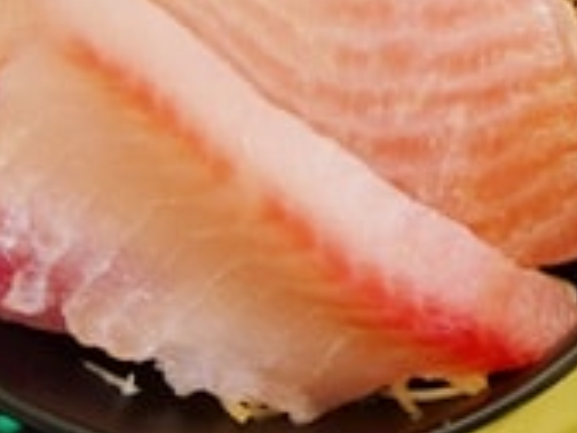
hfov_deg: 16.1
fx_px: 1717
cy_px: 7
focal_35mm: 103
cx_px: 1044
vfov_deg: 14.2
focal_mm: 13
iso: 800
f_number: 3.5
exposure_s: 1/60
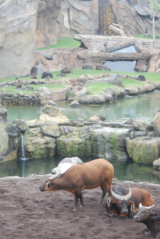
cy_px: 120
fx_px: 698
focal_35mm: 105
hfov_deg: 13.1
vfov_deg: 19.4
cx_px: 80
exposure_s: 1/160
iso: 1600
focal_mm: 70
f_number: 14
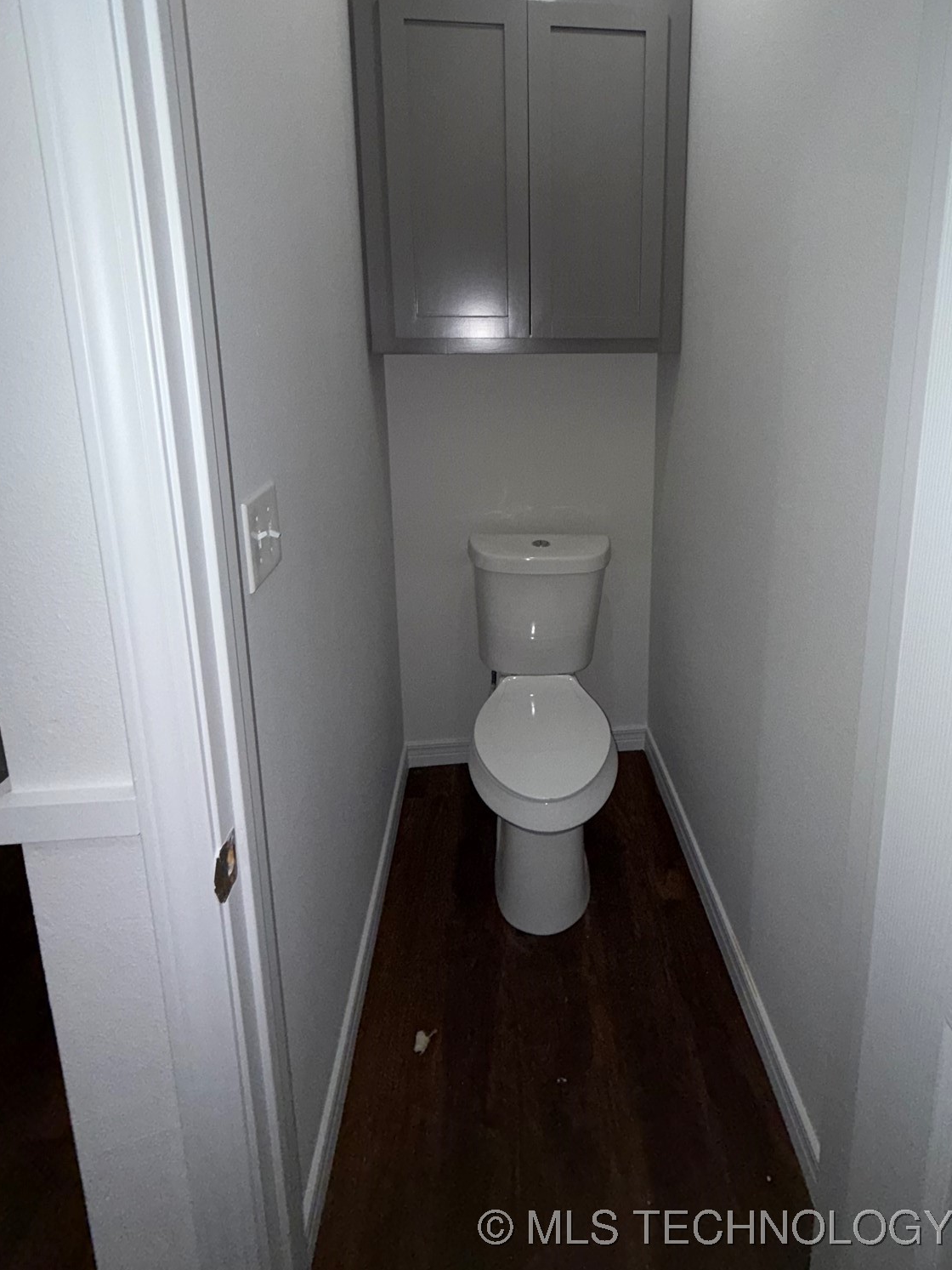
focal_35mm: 18
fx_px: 660
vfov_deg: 85.6
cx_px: 559
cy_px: 459
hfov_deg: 71.0
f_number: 2.2
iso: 160
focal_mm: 2.22
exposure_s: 1/60
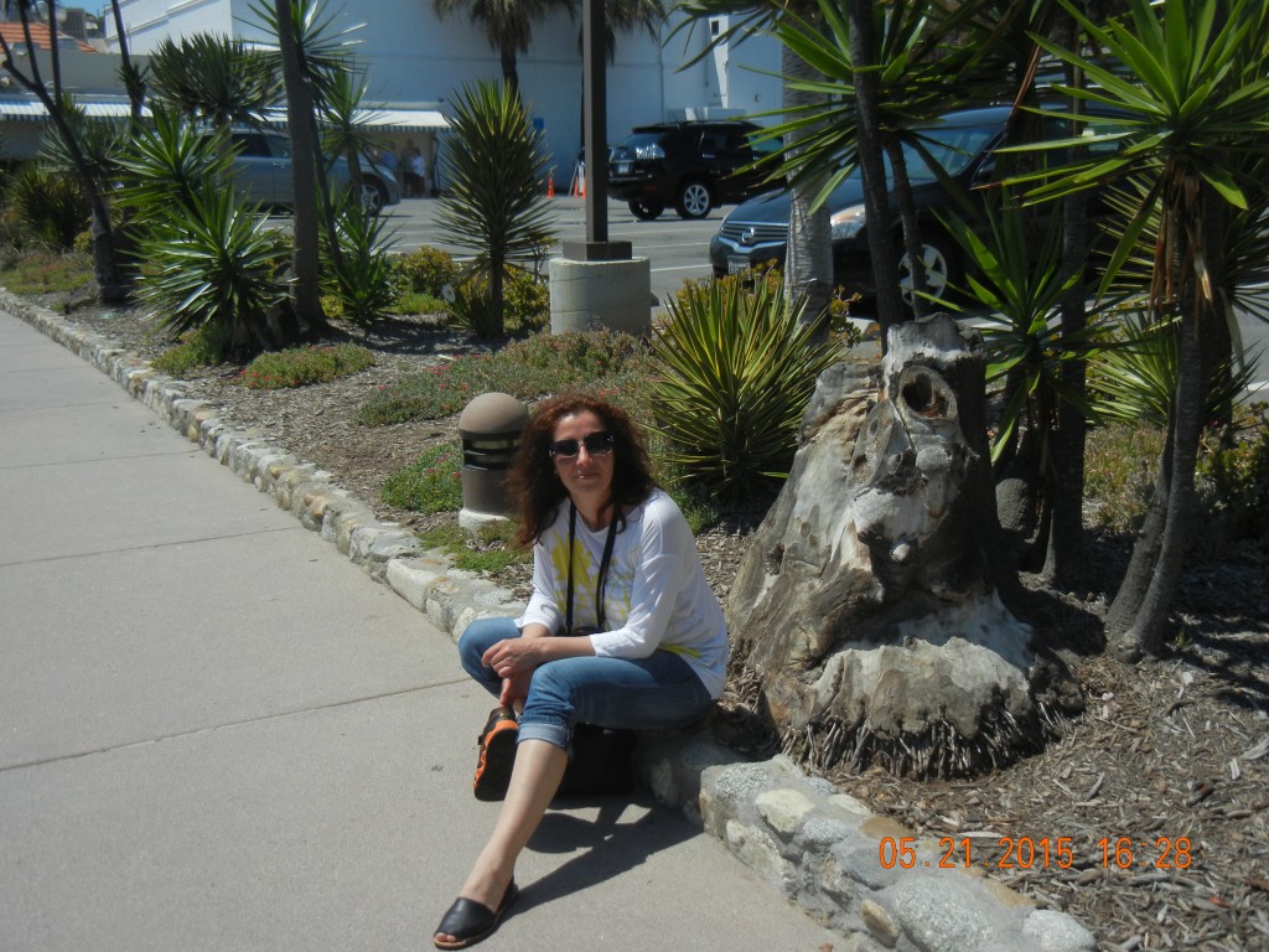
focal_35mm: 39
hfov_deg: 47.9
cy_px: 476
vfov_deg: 36.8
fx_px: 1430
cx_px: 634
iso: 160
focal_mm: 7.1
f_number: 7.4
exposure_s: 1/640
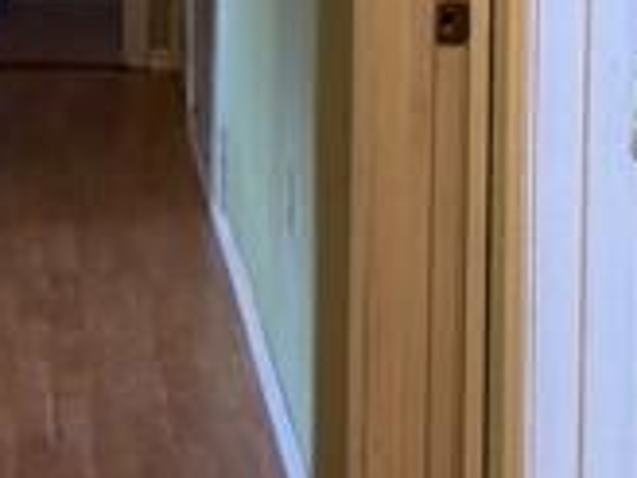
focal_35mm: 150
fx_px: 2760
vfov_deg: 9.7
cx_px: 291
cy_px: -198
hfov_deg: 13.2
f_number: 1.78
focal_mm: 6.76
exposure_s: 1/60
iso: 160
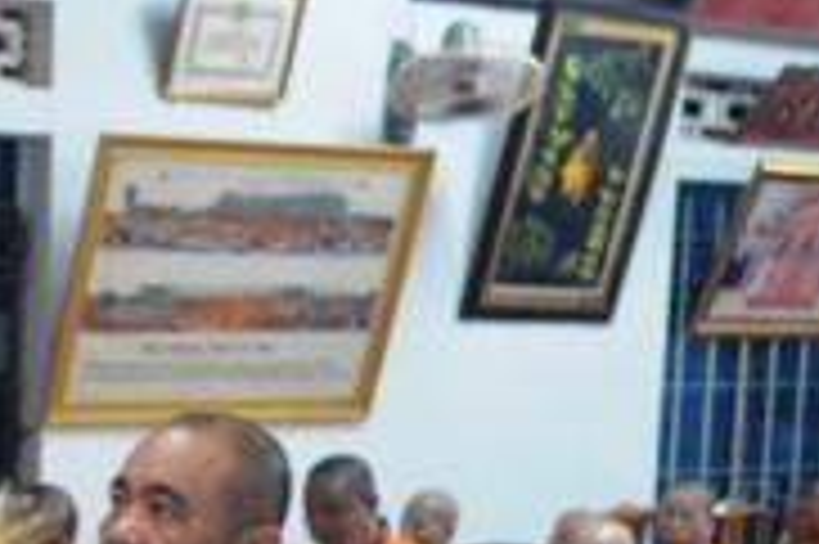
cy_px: 661
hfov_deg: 19.3
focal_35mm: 95
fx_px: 2159
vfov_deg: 13.9
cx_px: -333
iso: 2200
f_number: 3.5
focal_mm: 18
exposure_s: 1/60
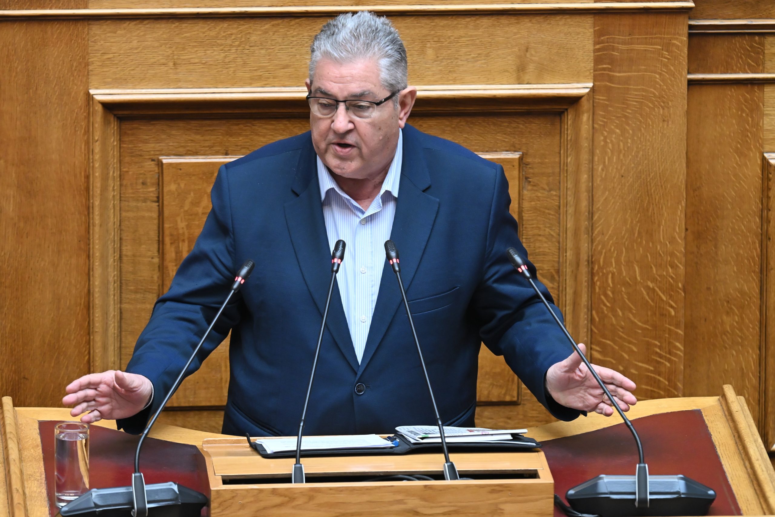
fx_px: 8611
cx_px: 388
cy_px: 258
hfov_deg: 5.2
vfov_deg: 3.4
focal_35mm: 400
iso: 4500
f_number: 6
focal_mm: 400
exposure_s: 1/250
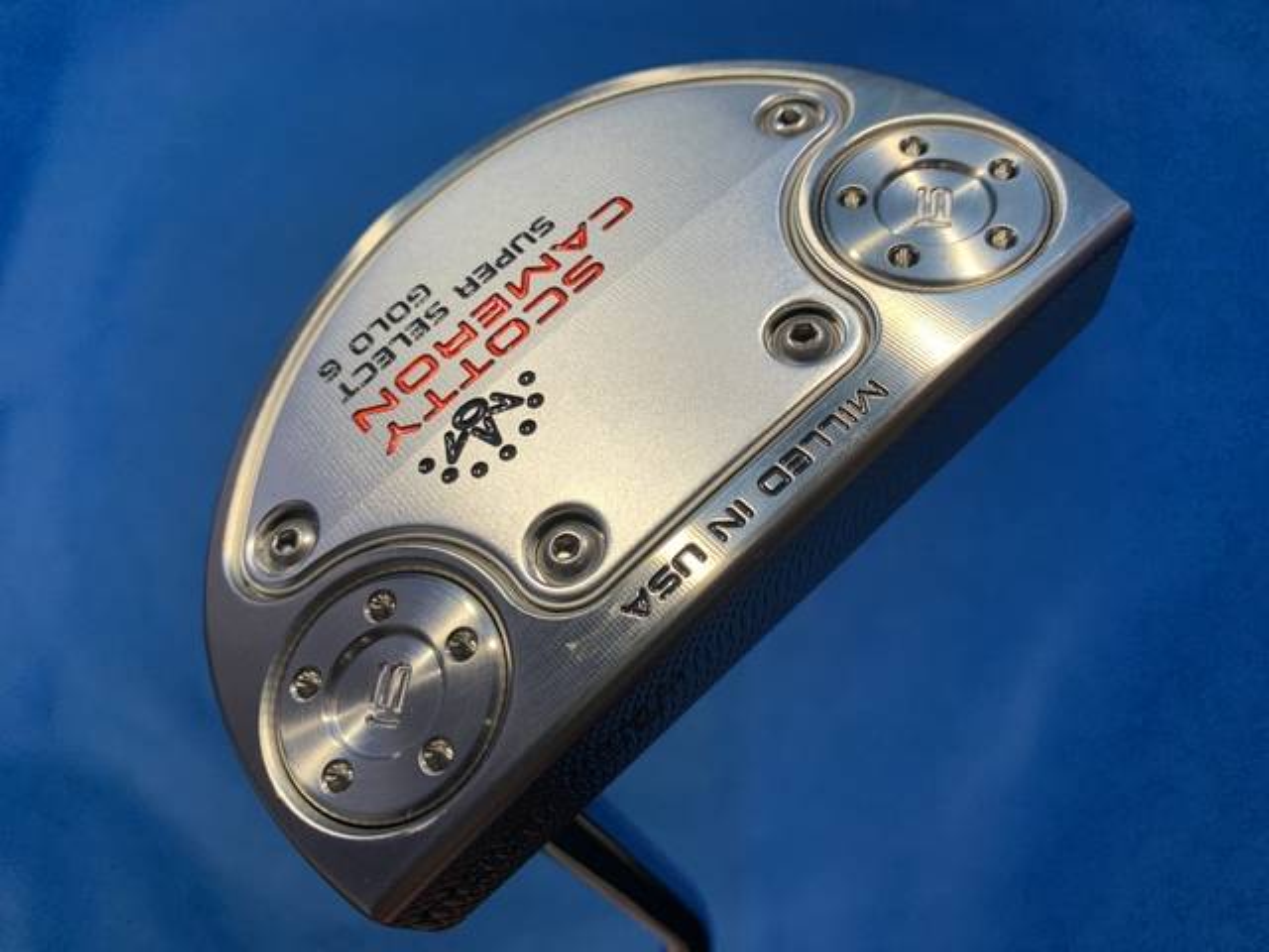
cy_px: 476
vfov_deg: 53.1
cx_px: 634
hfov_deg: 67.3
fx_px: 953
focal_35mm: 26
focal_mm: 4.25
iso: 64
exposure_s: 1/60
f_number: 1.8
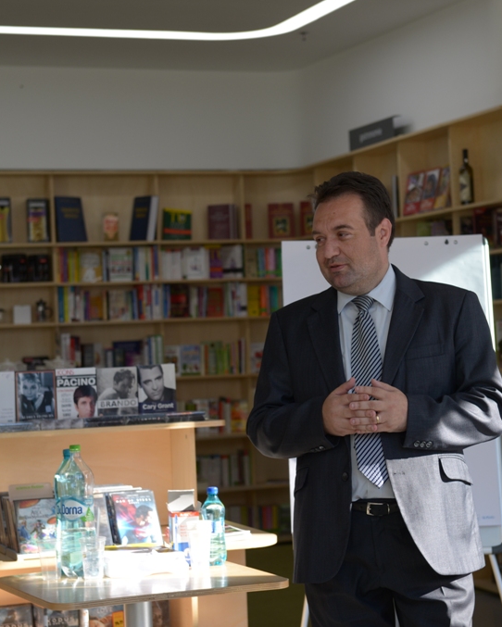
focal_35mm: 88
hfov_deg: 17.5
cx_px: 288
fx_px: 1634
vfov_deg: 21.7
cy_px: 312
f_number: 4.5
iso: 250
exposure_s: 1/320
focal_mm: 62
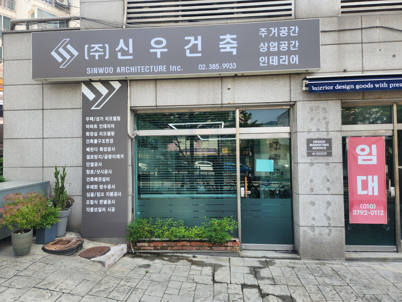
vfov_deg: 58.9
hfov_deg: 73.9
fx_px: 267
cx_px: 201
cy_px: 151
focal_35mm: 23
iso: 20
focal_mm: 5.4
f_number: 1.8
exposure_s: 1/284
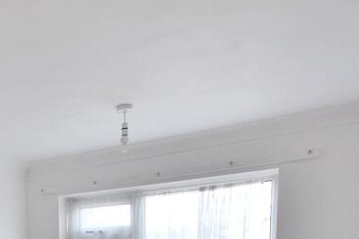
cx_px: -4
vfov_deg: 27.8
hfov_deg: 41.1
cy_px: 301
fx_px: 409
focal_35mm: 41
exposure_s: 1/250
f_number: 4.5
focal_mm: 10
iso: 400
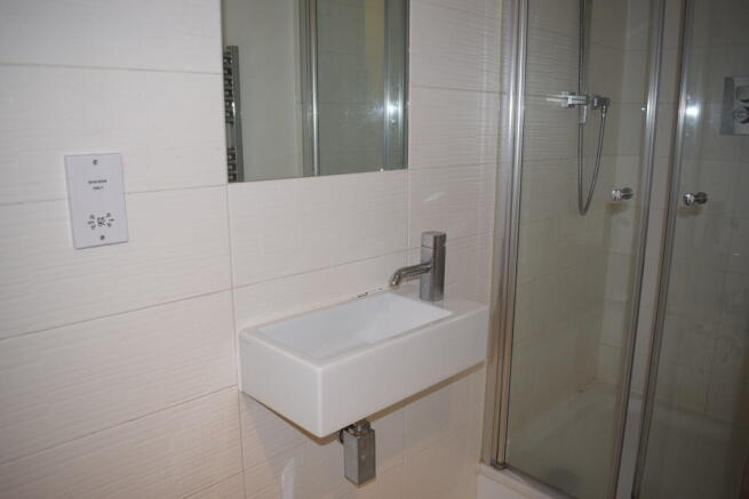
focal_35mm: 27
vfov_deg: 48.0
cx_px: 374
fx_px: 562
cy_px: 250
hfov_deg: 67.4
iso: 800
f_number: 4.5
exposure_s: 1/80
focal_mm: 18
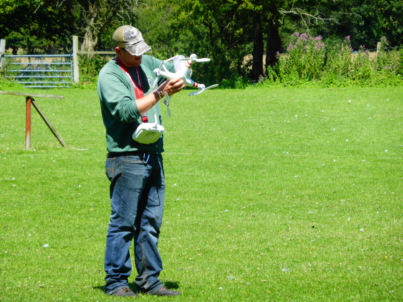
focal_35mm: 249
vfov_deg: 6.0
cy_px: 151
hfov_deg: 8.0
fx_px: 2899
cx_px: 202
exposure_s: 1/250
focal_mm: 44.4
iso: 100
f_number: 5.7
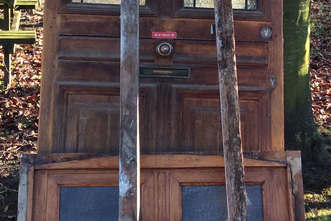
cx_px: 159
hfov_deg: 25.1
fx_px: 745
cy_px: 49
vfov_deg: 16.8
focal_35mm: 81
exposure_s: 1/154
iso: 32
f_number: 2.4
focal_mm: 3.3
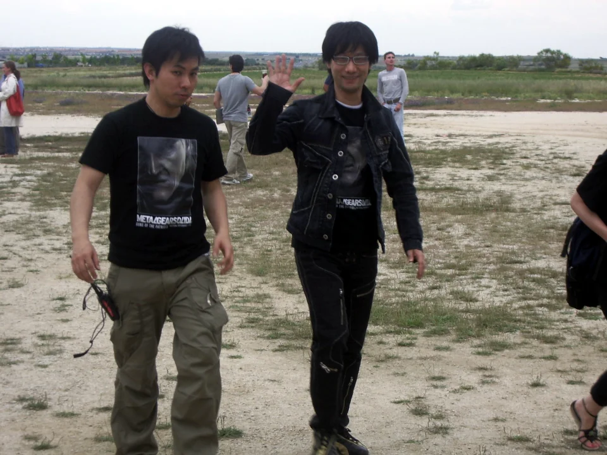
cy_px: 228
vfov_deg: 16.6
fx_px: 1561
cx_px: 304
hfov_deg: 22.0
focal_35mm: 89
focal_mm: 14.6
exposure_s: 1/160
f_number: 4.4
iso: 50
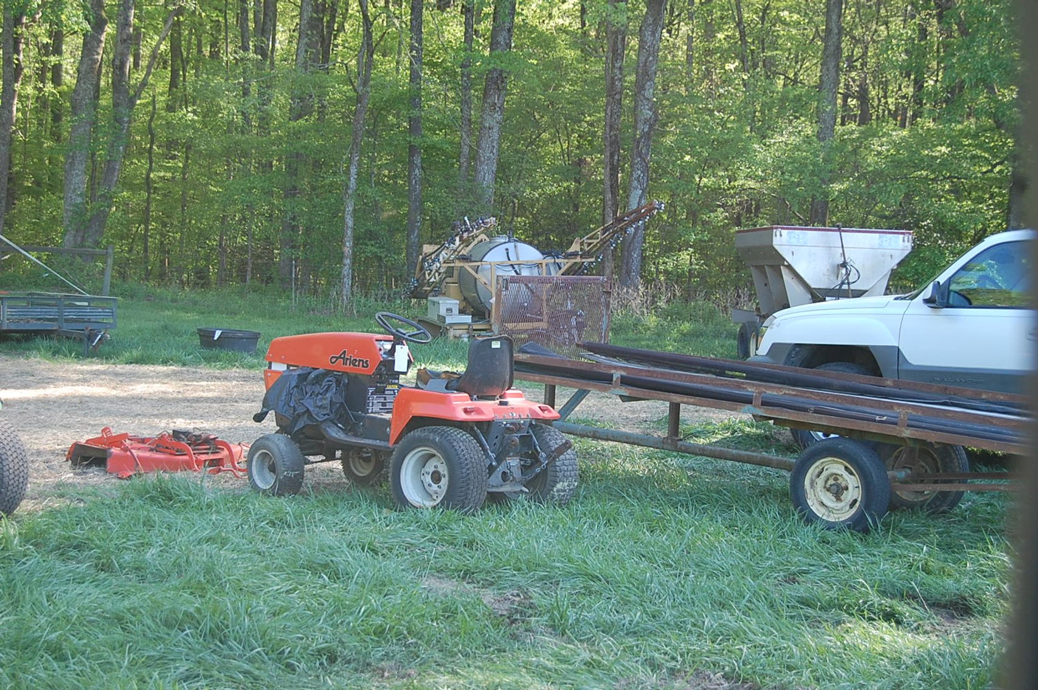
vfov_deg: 23.7
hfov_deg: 35.1
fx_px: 1642
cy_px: 345
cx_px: 519
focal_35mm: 57
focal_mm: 38
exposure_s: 1/125
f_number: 5.6
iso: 360
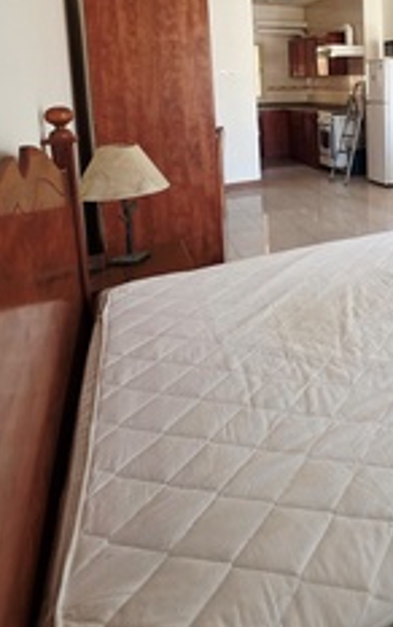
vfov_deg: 62.4
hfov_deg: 37.6
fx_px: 462
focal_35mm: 27
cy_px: 122
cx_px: 443
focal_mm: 2.2
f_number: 1.9
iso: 200
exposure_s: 1/101
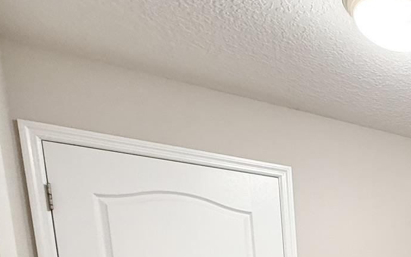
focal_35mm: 44
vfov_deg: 23.0
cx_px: 510
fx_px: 493
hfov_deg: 34.6
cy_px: 397
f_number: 2.2
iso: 320
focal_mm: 2.22
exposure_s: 1/60
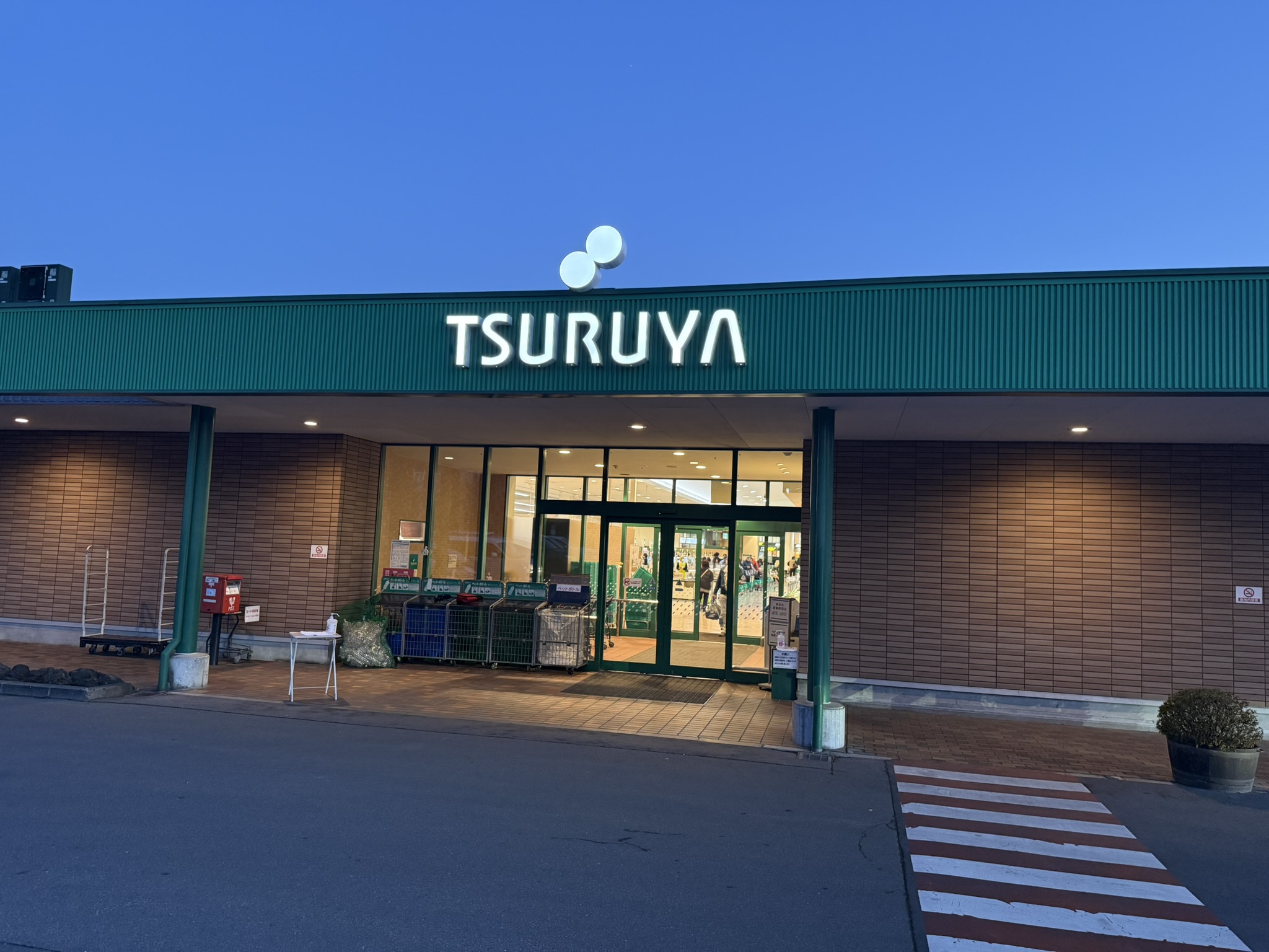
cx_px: 634
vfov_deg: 56.8
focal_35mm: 24
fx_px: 880
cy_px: 476
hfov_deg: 71.6
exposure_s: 1/120
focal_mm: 6.76
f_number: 1.78
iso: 400
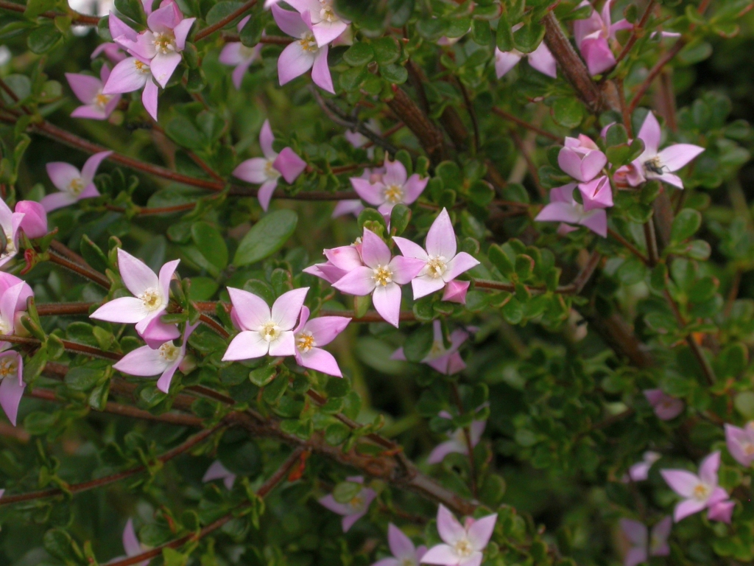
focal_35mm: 109
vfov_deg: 13.6
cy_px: 283
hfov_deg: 18.0
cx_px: 377
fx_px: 2374
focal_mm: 22.6
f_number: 8.4
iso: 100
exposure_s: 1/107
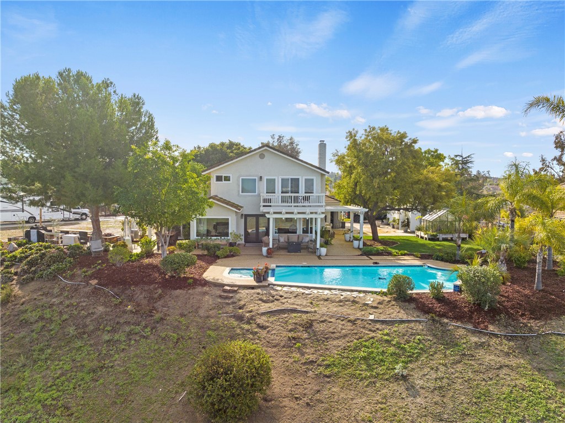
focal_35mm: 24
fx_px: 392
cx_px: 282
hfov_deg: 71.6
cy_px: 212
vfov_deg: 56.8
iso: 100
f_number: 4
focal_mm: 12.29
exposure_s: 1/1250
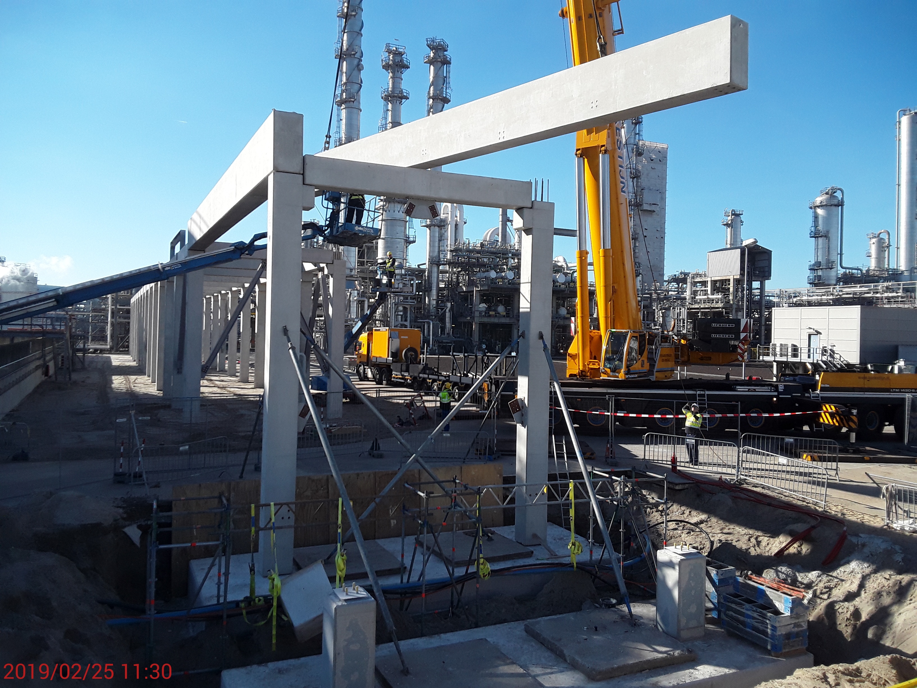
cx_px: 458
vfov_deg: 49.7
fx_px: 742
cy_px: 344
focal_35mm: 28
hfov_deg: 63.4
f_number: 1.9
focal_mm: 2.91
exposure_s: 1/1292
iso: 40
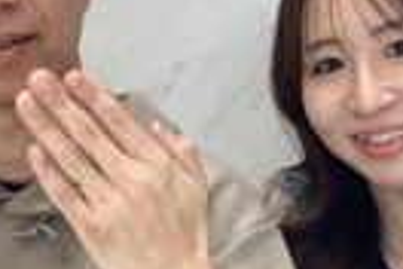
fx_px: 1209
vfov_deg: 12.6
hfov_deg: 18.9
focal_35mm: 108
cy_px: 202
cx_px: 224
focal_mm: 3.3
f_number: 2.4
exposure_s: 1/60
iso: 125
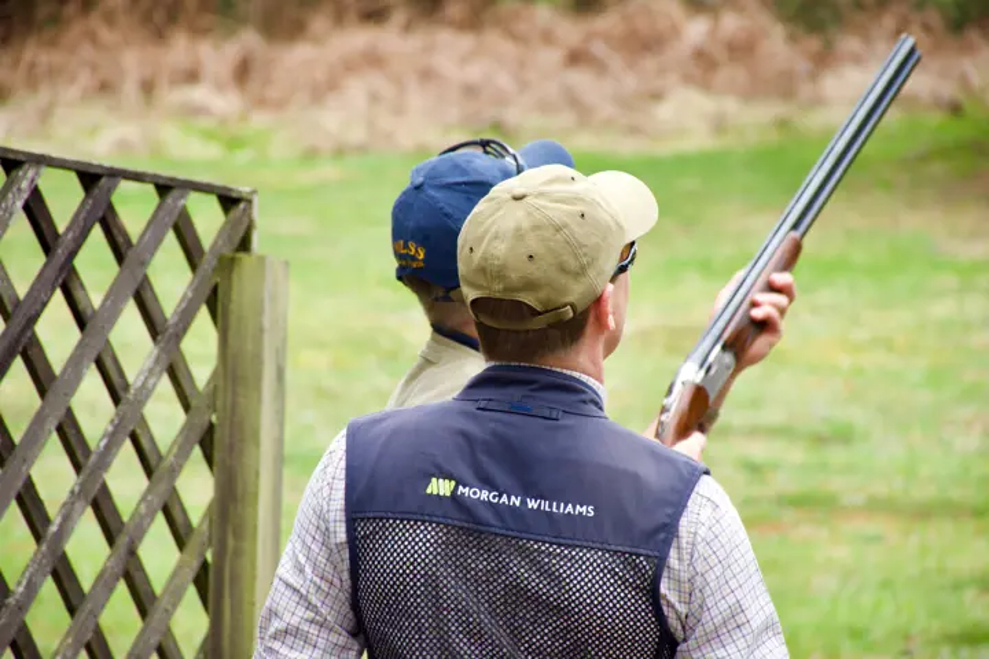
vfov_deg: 6.5
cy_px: 330
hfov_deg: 9.8
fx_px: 5769
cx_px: 494
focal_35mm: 210
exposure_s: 1/100
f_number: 6.3
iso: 250
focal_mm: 140
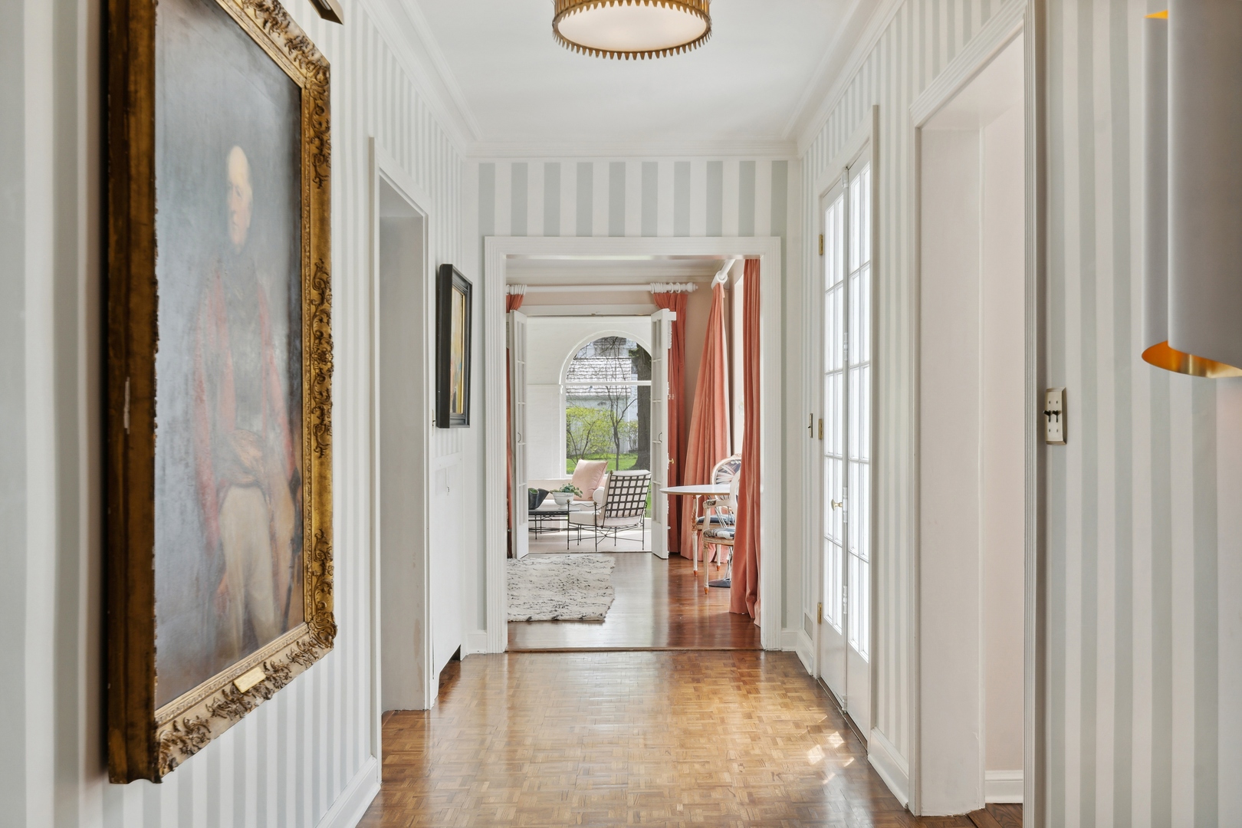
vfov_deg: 40.0
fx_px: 1138
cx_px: 621
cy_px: 414
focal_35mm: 33
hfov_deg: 57.2
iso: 200
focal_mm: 22
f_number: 10
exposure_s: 1/30
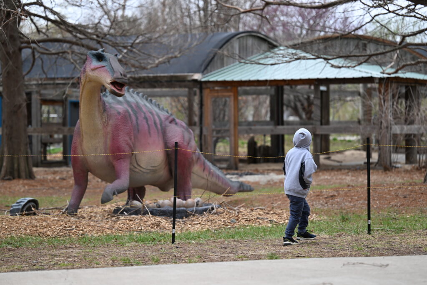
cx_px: 214
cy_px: 142
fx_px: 1091
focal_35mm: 92
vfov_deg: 14.9
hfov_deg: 22.1
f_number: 2.8
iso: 64
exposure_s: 1/320
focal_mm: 92
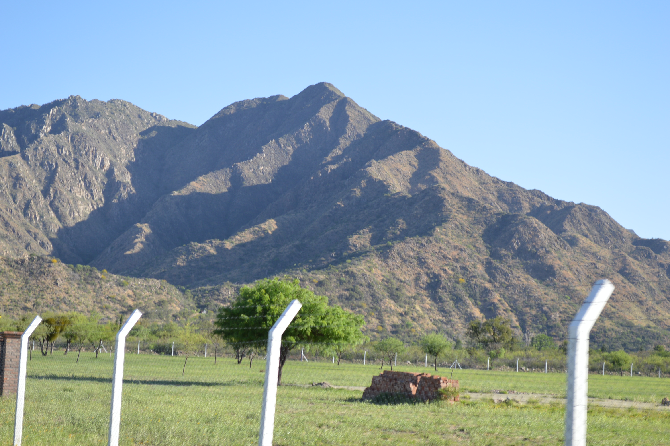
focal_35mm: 78
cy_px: 223
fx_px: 1450
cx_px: 335
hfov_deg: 26.0
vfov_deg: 17.5
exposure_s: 1/160
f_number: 6.3
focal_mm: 52
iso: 100
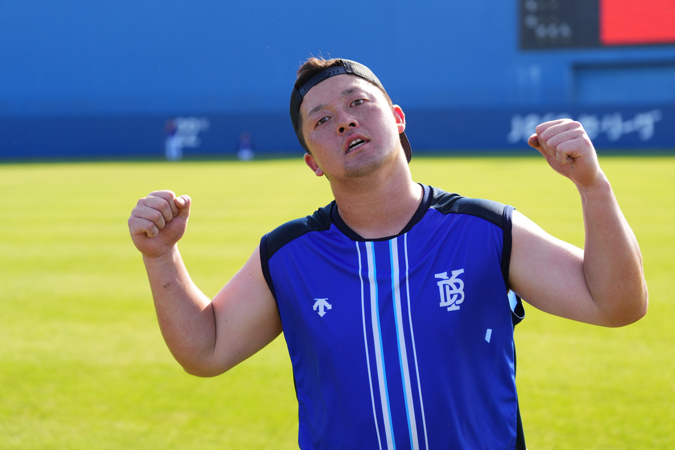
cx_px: 338
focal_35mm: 70
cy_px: 225
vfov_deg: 19.5
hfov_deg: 28.8
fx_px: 1312
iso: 320
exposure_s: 1/1250
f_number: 3.5
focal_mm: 70
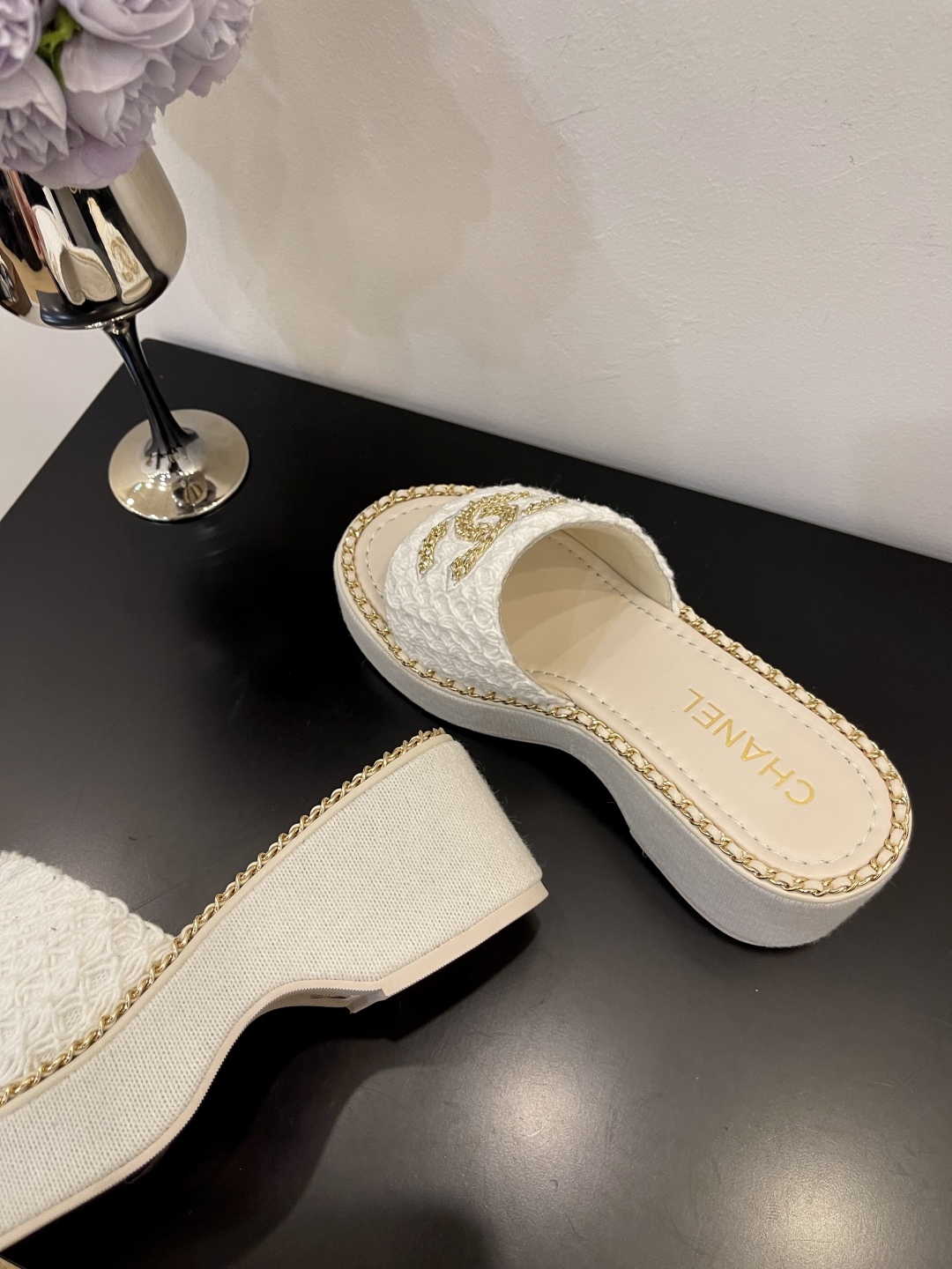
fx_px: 953
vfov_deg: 67.3
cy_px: 634
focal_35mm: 26
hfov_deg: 53.1
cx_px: 476
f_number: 1.6
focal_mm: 5.1
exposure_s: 1/50
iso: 80
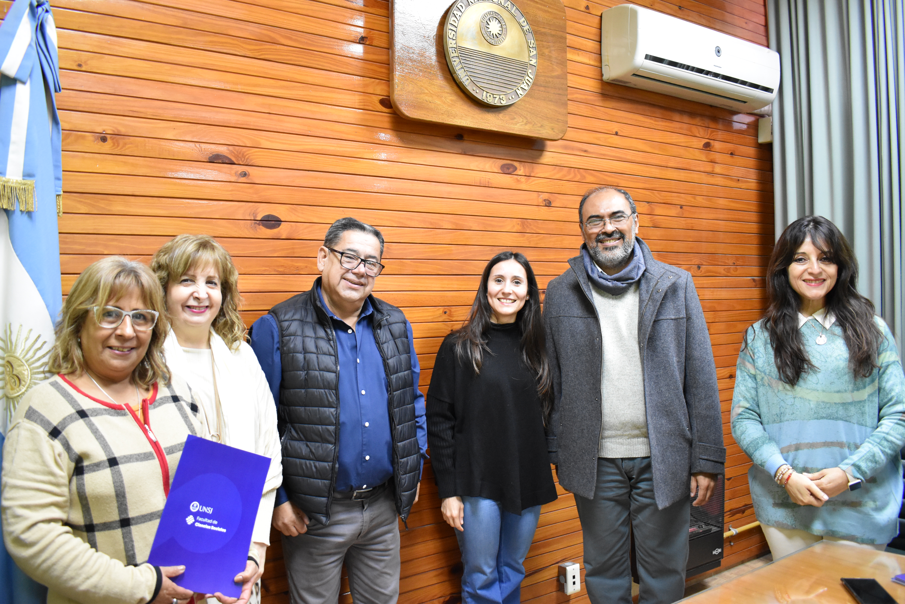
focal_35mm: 27
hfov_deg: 67.4
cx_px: 452
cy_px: 302
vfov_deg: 47.9
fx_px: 679
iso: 2200
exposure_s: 1/30
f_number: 4
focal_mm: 18
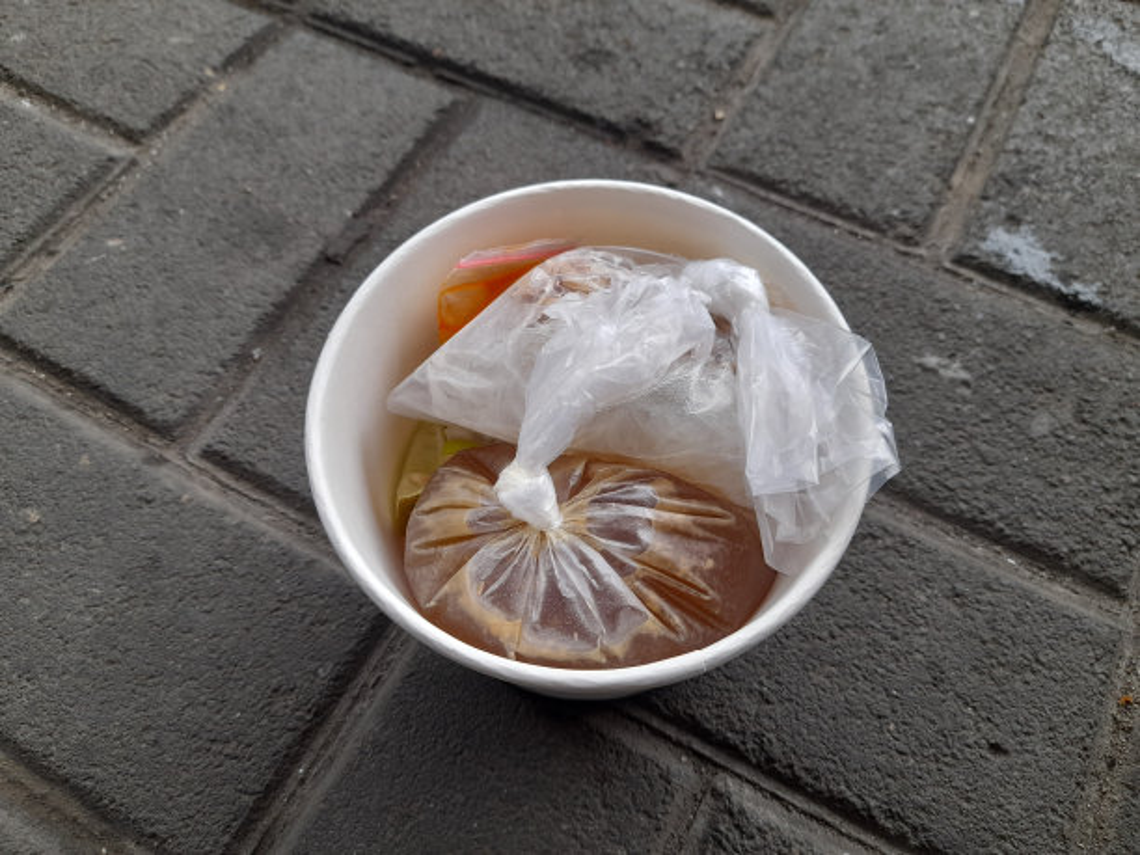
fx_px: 823
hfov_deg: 69.4
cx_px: 570
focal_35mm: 25
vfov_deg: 54.9
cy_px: 428
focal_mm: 4.6
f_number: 2
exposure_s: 1/50
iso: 40
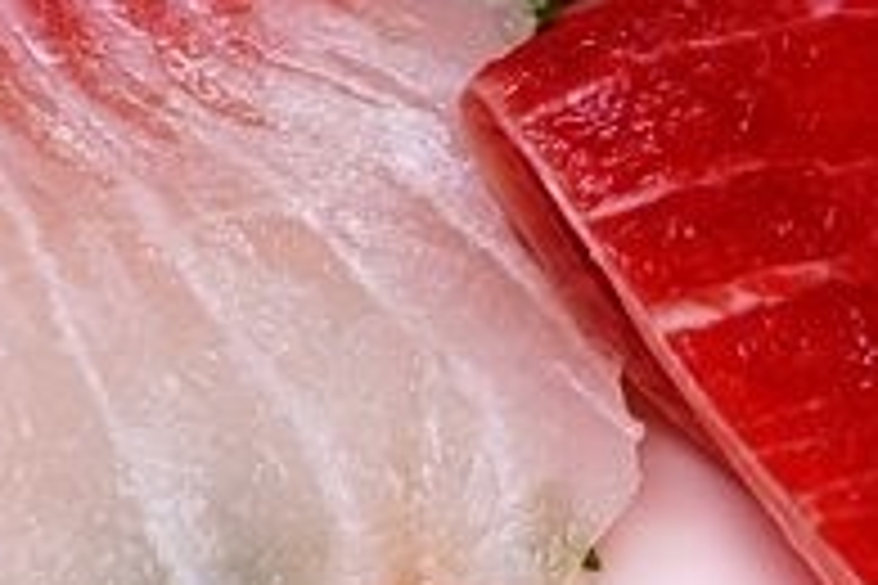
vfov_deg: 15.1
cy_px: 106
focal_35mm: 90
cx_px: -266
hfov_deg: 20.6
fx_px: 2195
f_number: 3.5
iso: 125
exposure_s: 1/200
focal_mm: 9.96
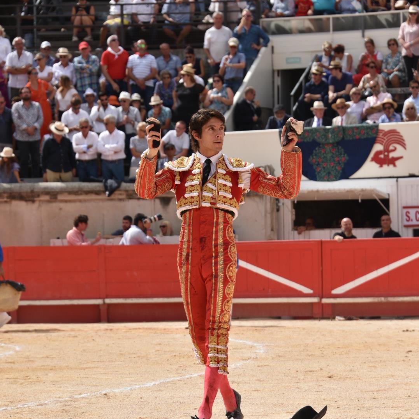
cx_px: 210
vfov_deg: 10.9
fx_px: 2191
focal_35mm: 160
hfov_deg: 10.9
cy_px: 245
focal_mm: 125
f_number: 7.1
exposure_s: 1/1600
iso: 400
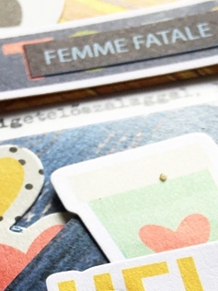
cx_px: 144
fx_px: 789
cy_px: 353
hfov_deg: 15.7
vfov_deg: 19.6
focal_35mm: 94
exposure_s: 1/100
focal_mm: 4.15
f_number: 2.2
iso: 32
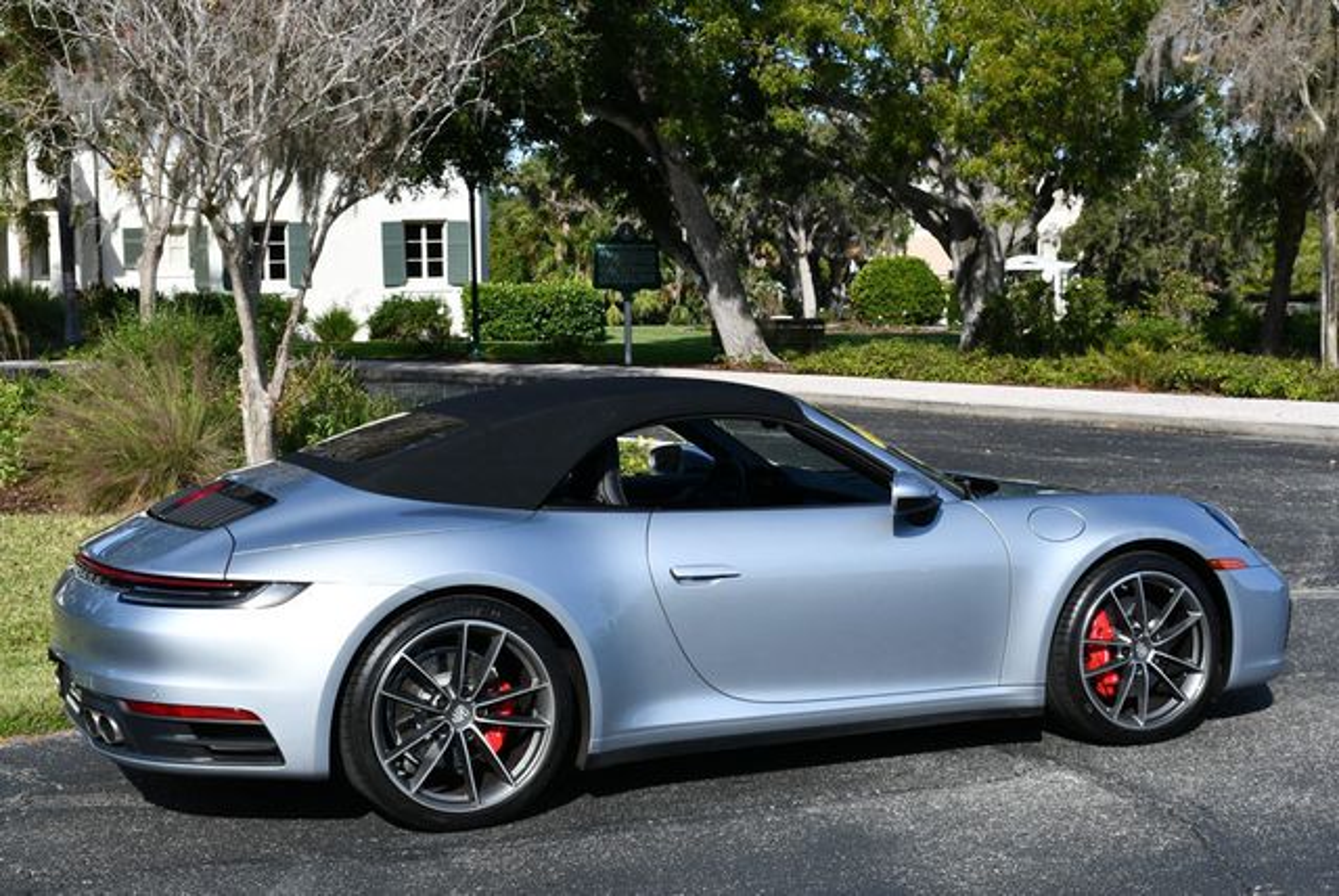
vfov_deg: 23.4
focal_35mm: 58
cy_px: 448
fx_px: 2159
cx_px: 670
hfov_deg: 34.5
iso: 100
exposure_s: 1/250
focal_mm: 29
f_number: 8
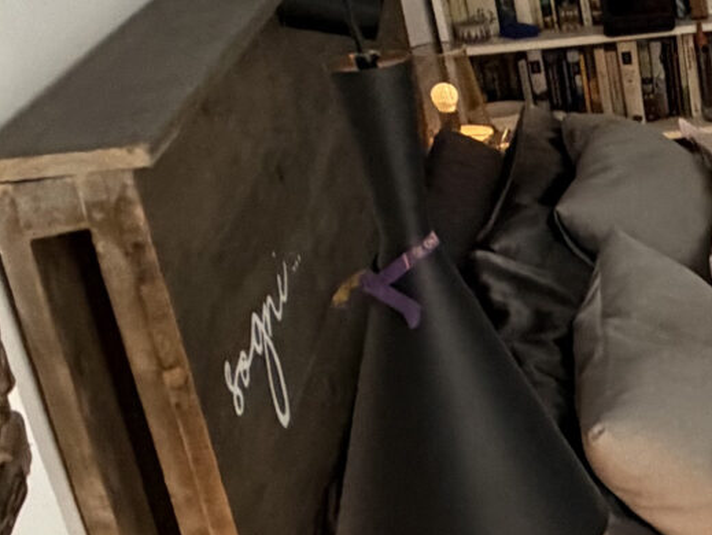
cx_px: 1328
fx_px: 1420
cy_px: 132
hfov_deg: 19.6
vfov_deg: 21.2
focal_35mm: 69
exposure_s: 1/50
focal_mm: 2.22
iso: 500
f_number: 2.2
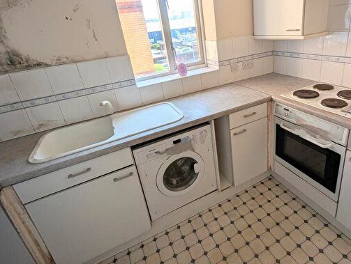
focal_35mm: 18
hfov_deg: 87.0
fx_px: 183
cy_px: 100
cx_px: 203
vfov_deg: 70.7
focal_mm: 1.95
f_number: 2.2
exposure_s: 1/192
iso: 50
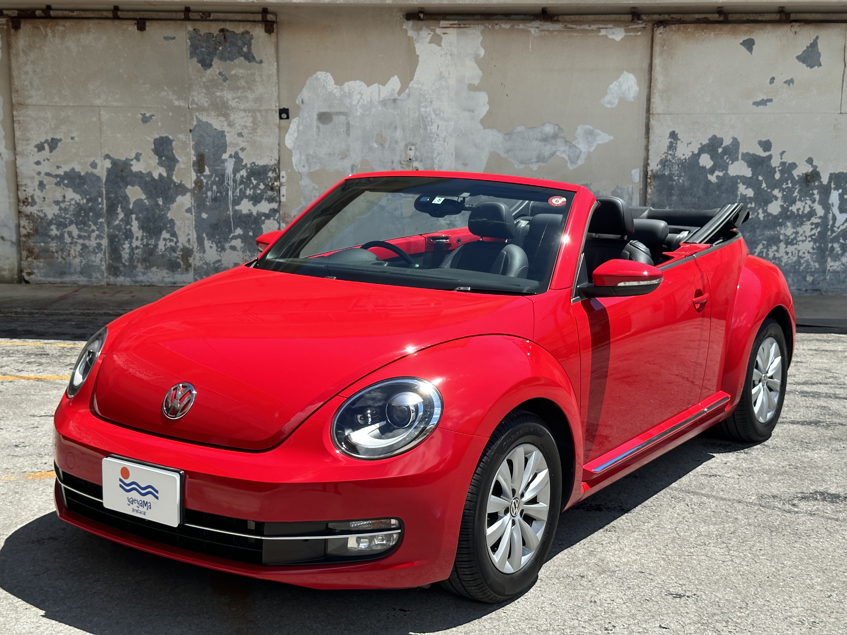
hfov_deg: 39.7
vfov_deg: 30.3
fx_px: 1174
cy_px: 318
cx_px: 424
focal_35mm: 48
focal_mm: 6.86
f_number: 1.78
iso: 64
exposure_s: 1/2114
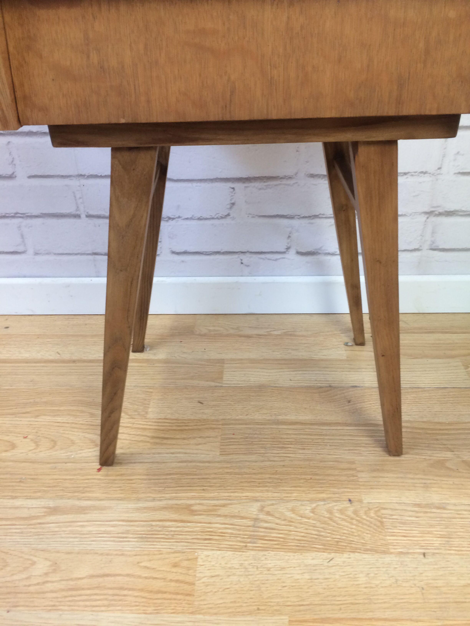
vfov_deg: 61.7
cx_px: 235
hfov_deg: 48.2
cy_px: 313
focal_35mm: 29
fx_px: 525
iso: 100
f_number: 2.2
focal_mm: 4.15
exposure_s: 1/33
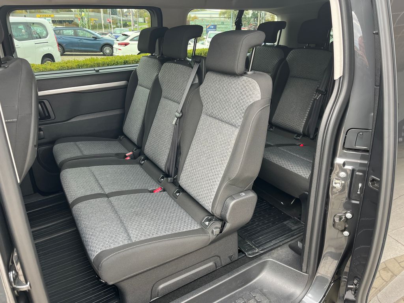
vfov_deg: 53.1
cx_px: 202
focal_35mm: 26
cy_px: 152
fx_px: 303
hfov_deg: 67.3
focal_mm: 5.1
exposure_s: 1/122
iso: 100
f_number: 1.6
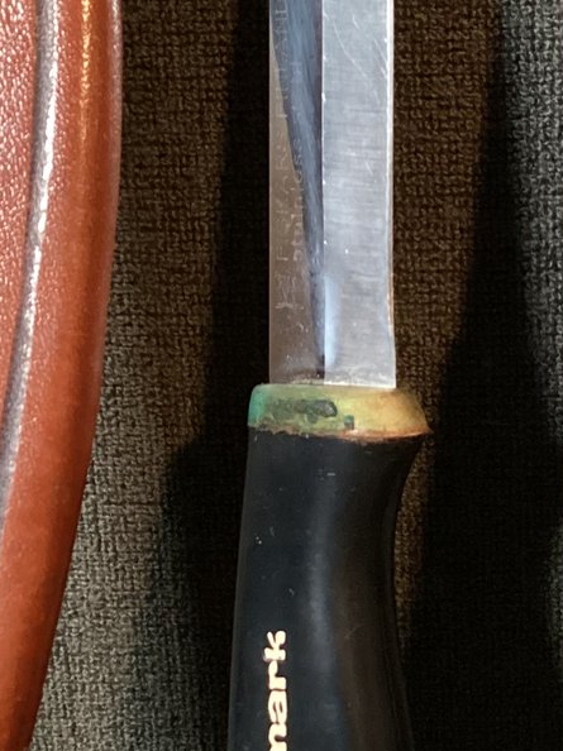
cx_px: 461
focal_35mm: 79
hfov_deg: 18.5
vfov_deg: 24.7
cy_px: 293
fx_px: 1714
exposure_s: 1/40
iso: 400
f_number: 2.4
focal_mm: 3.3
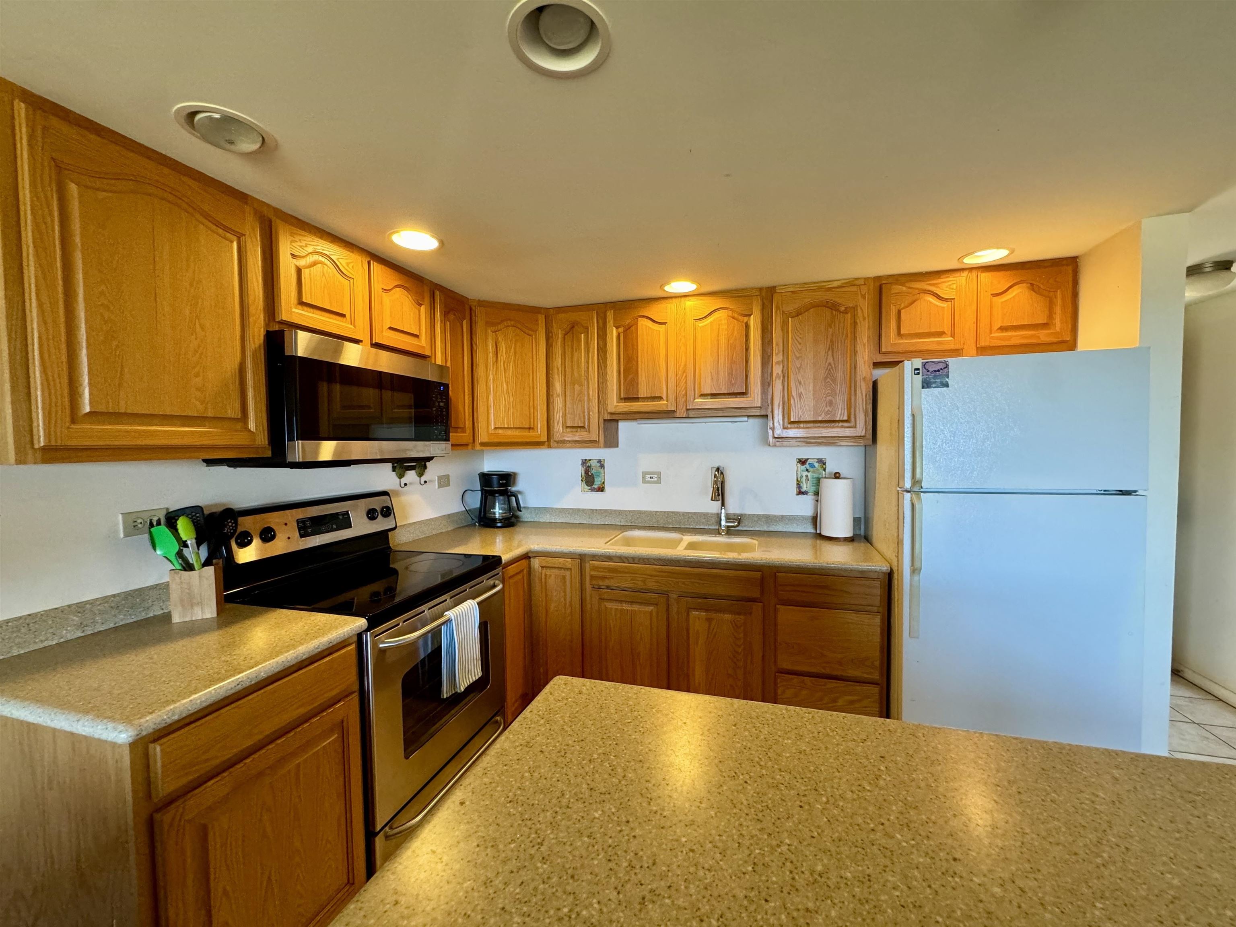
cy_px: 464
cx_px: 618
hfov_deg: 102.1
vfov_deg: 85.7
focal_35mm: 14
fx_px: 500
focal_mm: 2.22
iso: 250
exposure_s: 1/120
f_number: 2.2
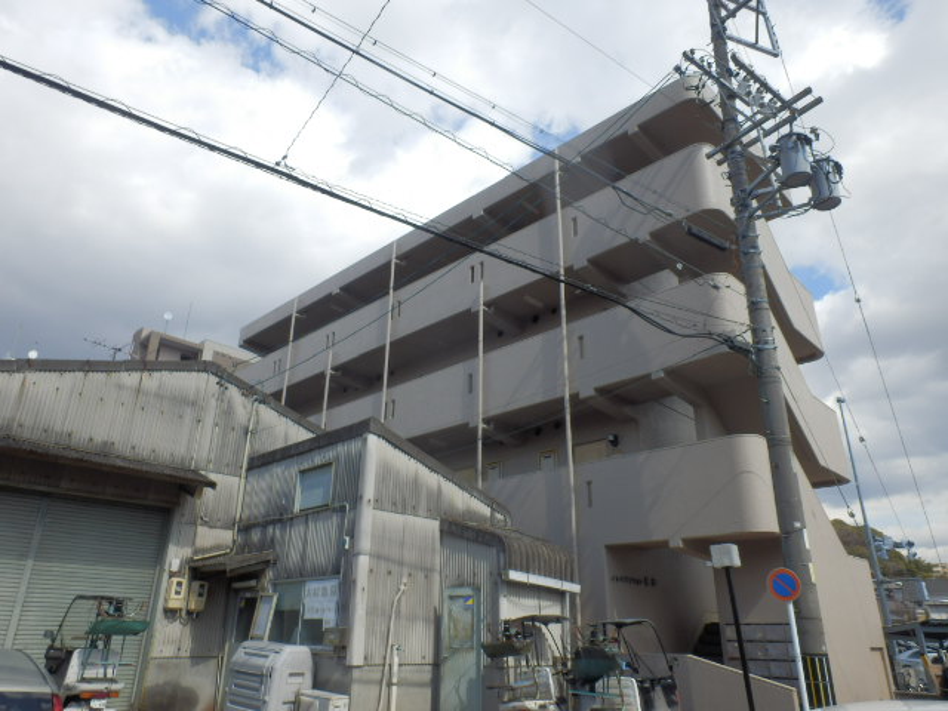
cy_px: 356
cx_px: 474
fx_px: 657
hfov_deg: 71.6
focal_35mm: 24
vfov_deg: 56.8
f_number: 7.9
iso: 80
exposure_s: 1/160
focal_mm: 4.2
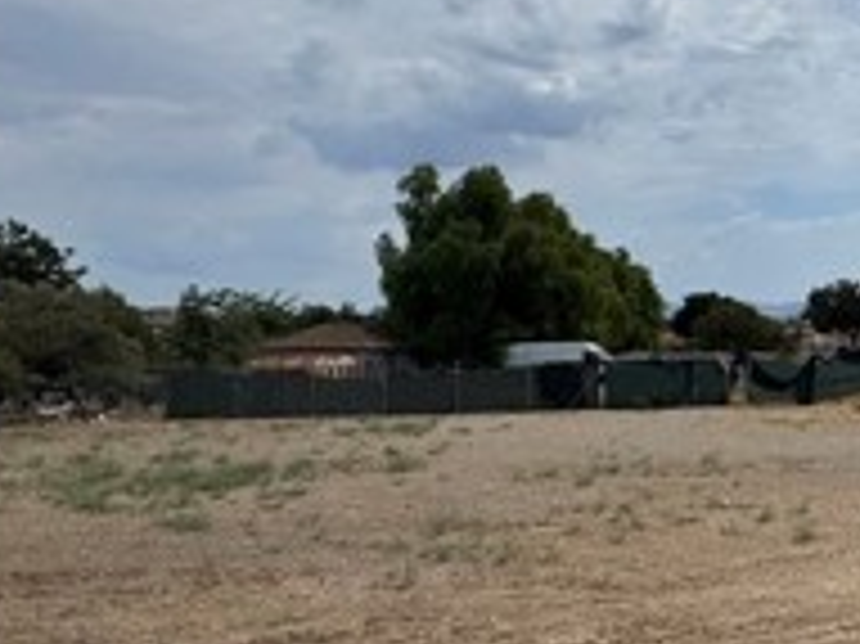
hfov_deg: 32.0
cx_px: 1085
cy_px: 360
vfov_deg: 30.8
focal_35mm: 47
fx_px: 1167
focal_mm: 2.22
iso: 40
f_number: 2.2
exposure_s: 1/4132
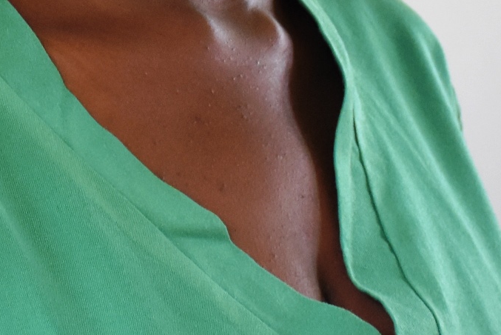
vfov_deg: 4.9
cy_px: -268
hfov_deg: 7.4
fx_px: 3884
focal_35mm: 279
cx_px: 31
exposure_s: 1/60
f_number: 4.5
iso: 2000
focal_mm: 42
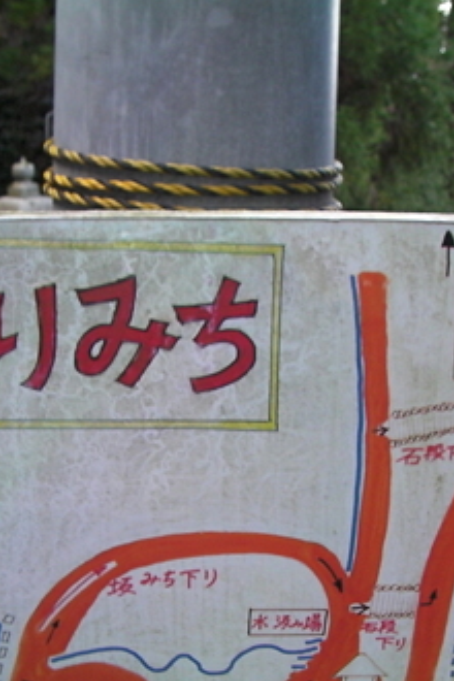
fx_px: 1021
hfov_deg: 25.0
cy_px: 336
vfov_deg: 36.9
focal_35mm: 54
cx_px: 273
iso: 100
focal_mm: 6.3
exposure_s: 1/30
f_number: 3.5
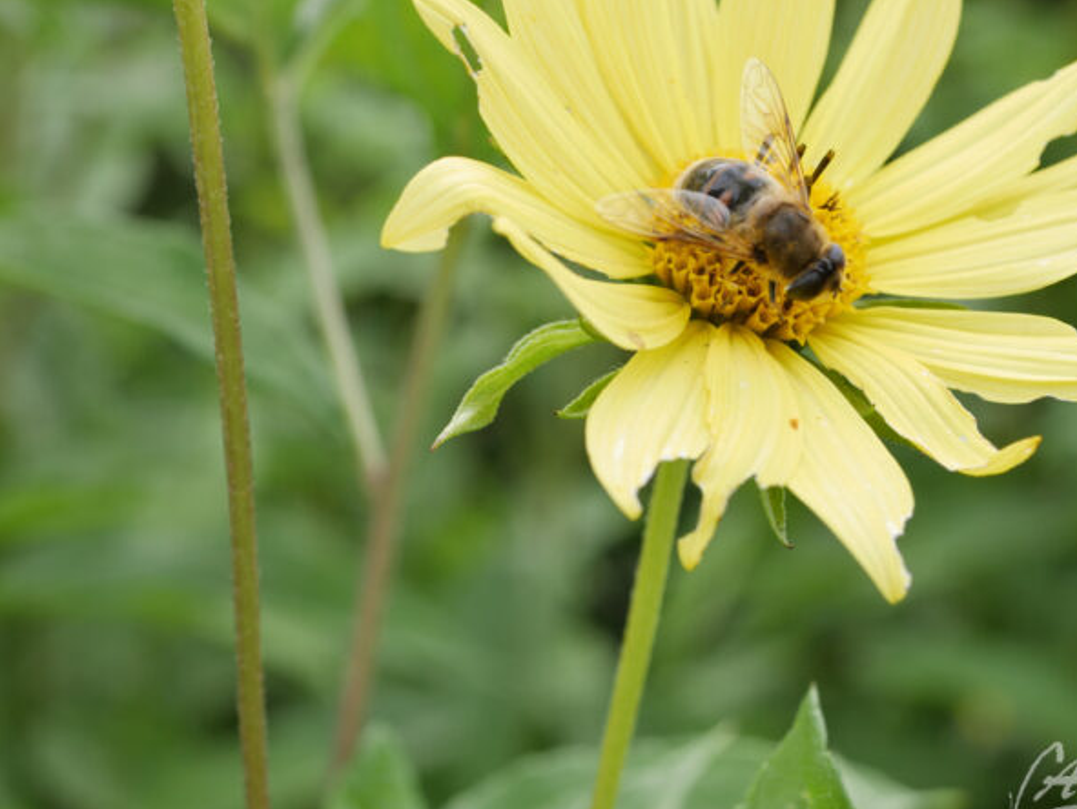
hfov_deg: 25.0
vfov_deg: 18.9
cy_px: 420
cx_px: 594
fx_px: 2428
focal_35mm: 78
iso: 200
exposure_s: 1/200
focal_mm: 30
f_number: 5
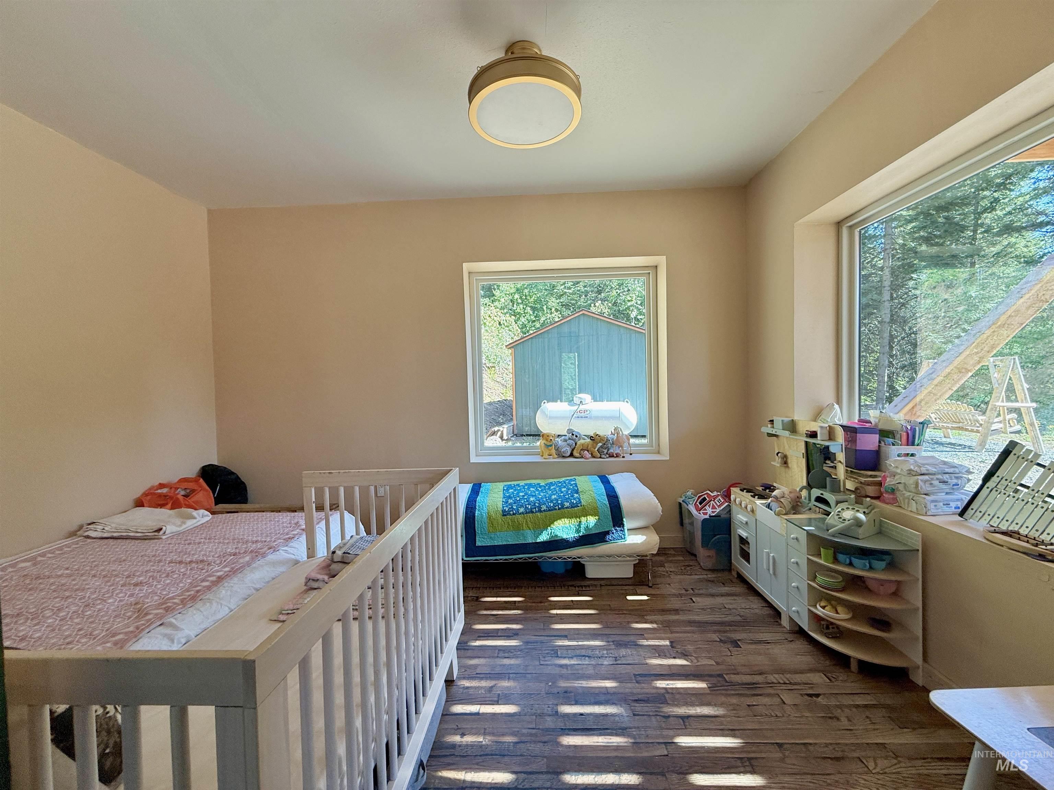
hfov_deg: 102.1
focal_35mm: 14
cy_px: 395
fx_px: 426
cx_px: 527
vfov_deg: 85.7
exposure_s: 1/99
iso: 100
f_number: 2.2
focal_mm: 2.22
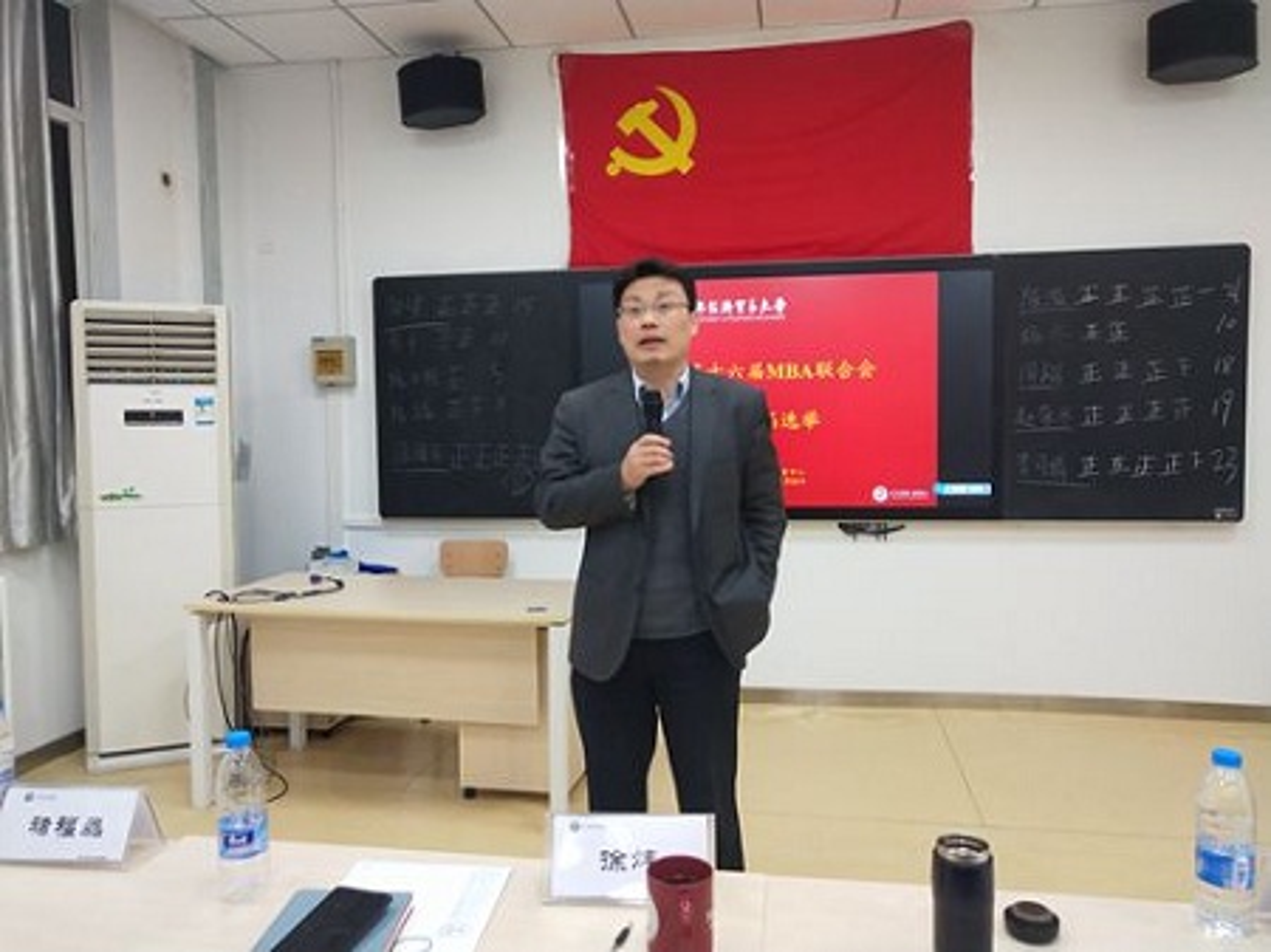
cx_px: 636
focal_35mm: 30
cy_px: 476
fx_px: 1101
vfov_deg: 46.8
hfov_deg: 60.0
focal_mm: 3.95
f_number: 1.8
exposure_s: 1/100
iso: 205
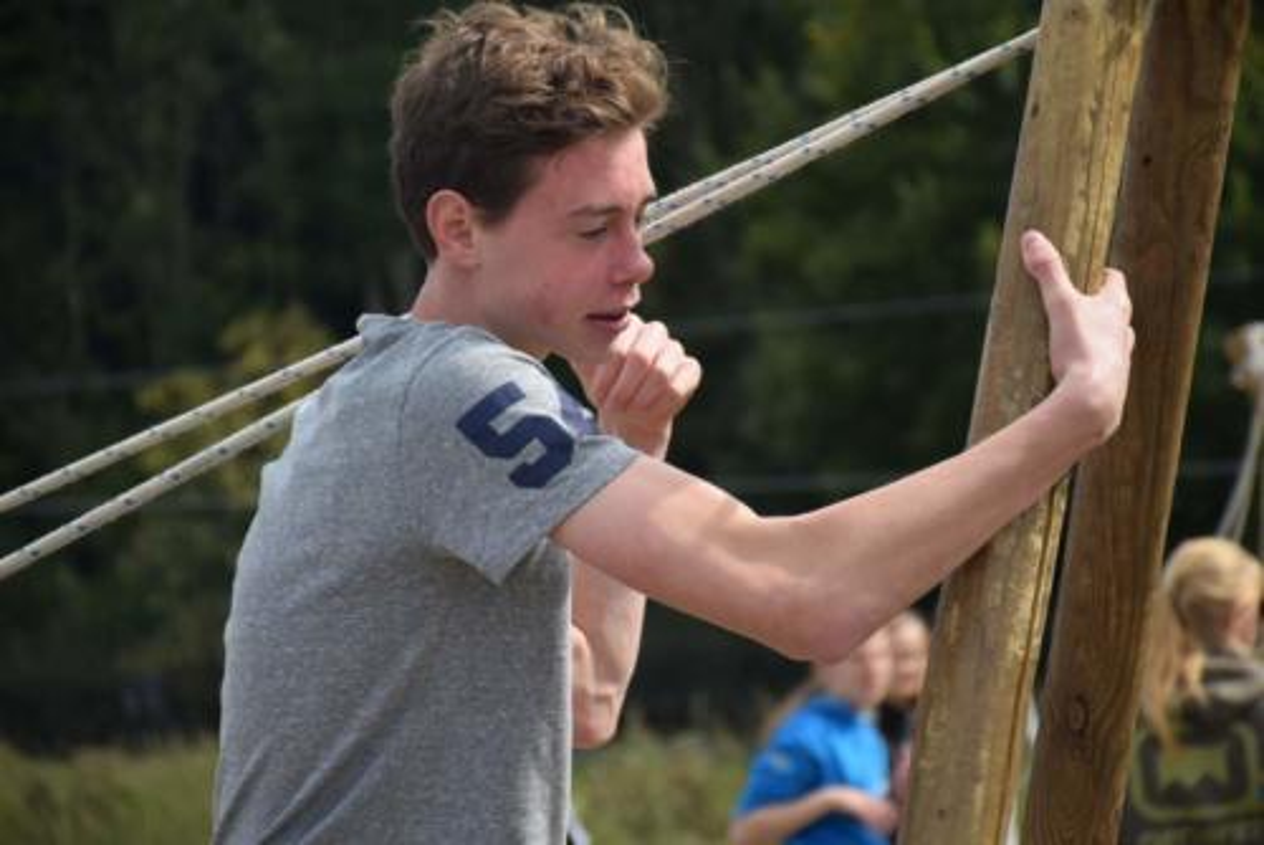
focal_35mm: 150
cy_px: 422
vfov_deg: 9.2
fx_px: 5269
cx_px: 632
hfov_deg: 13.7
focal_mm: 100
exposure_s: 1/1250
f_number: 5.6
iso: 400
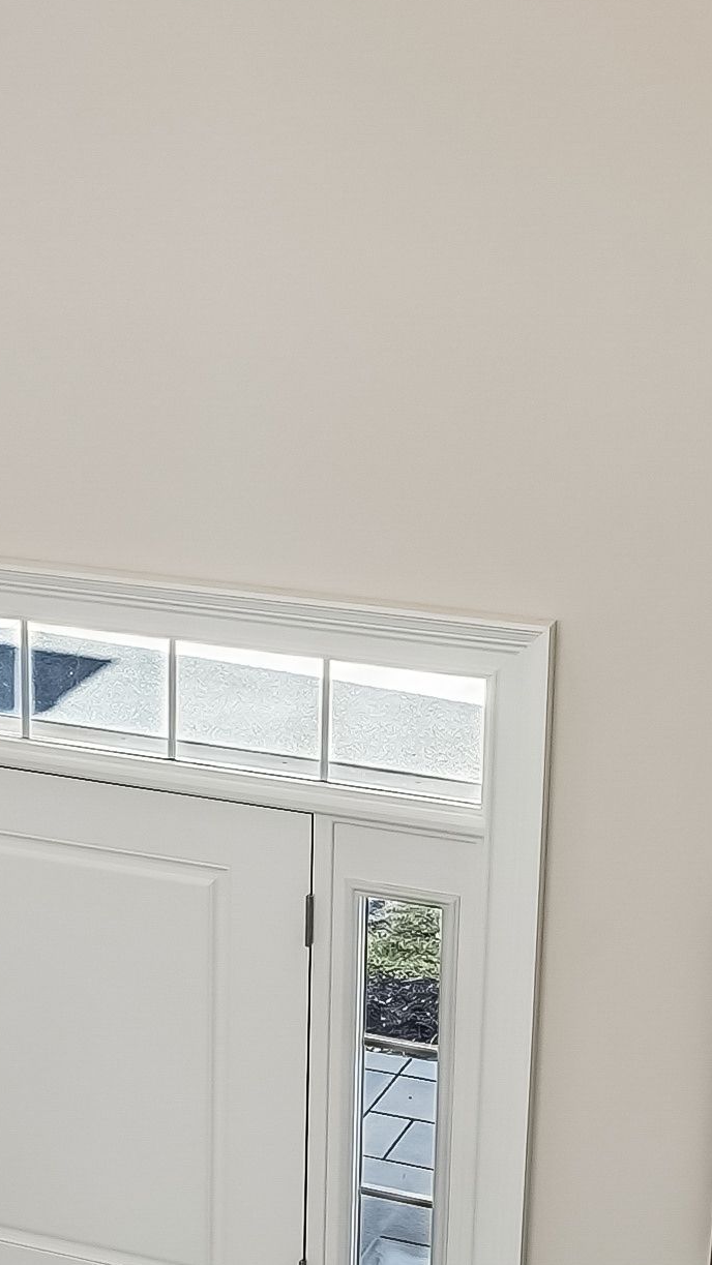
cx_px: 67
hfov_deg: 14.2
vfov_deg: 25.3
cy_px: 729
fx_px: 2819
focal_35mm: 84
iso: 200
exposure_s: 1/10
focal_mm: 14
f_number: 8
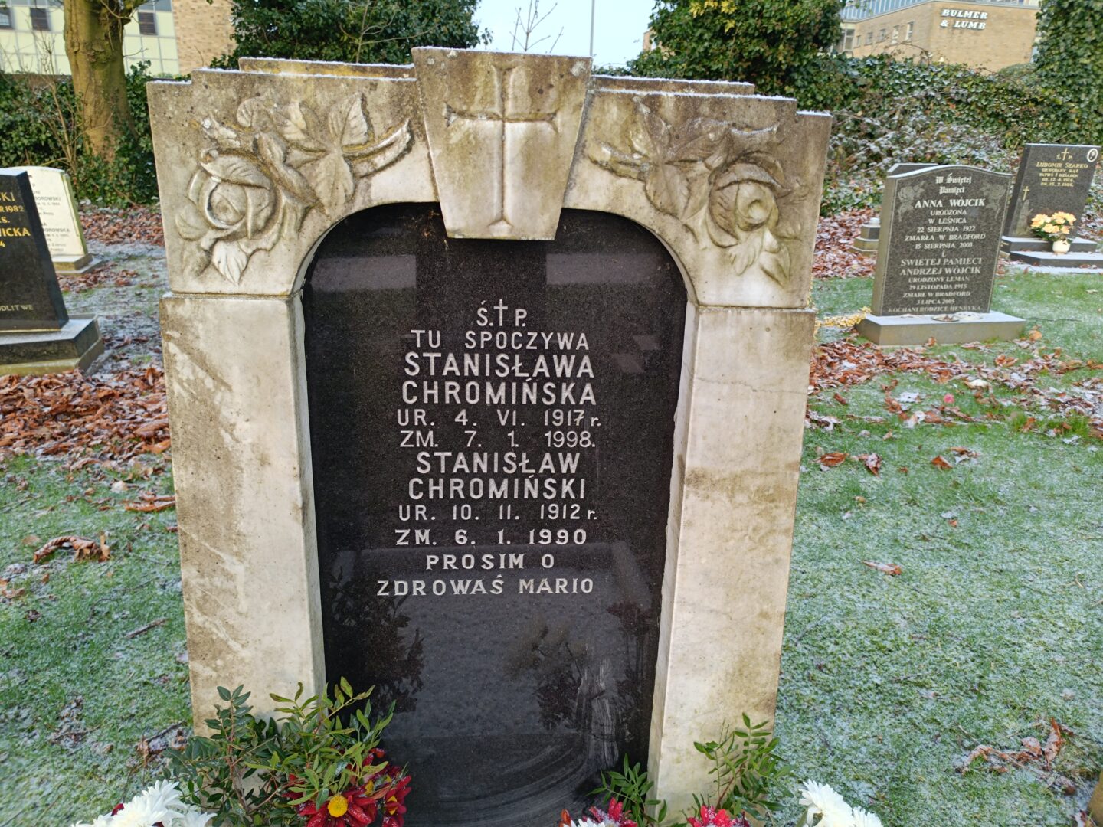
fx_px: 765
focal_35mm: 24
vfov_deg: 56.8
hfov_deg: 71.6
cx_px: 552
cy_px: 414
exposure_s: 1/101
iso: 169
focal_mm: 5.59
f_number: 1.88
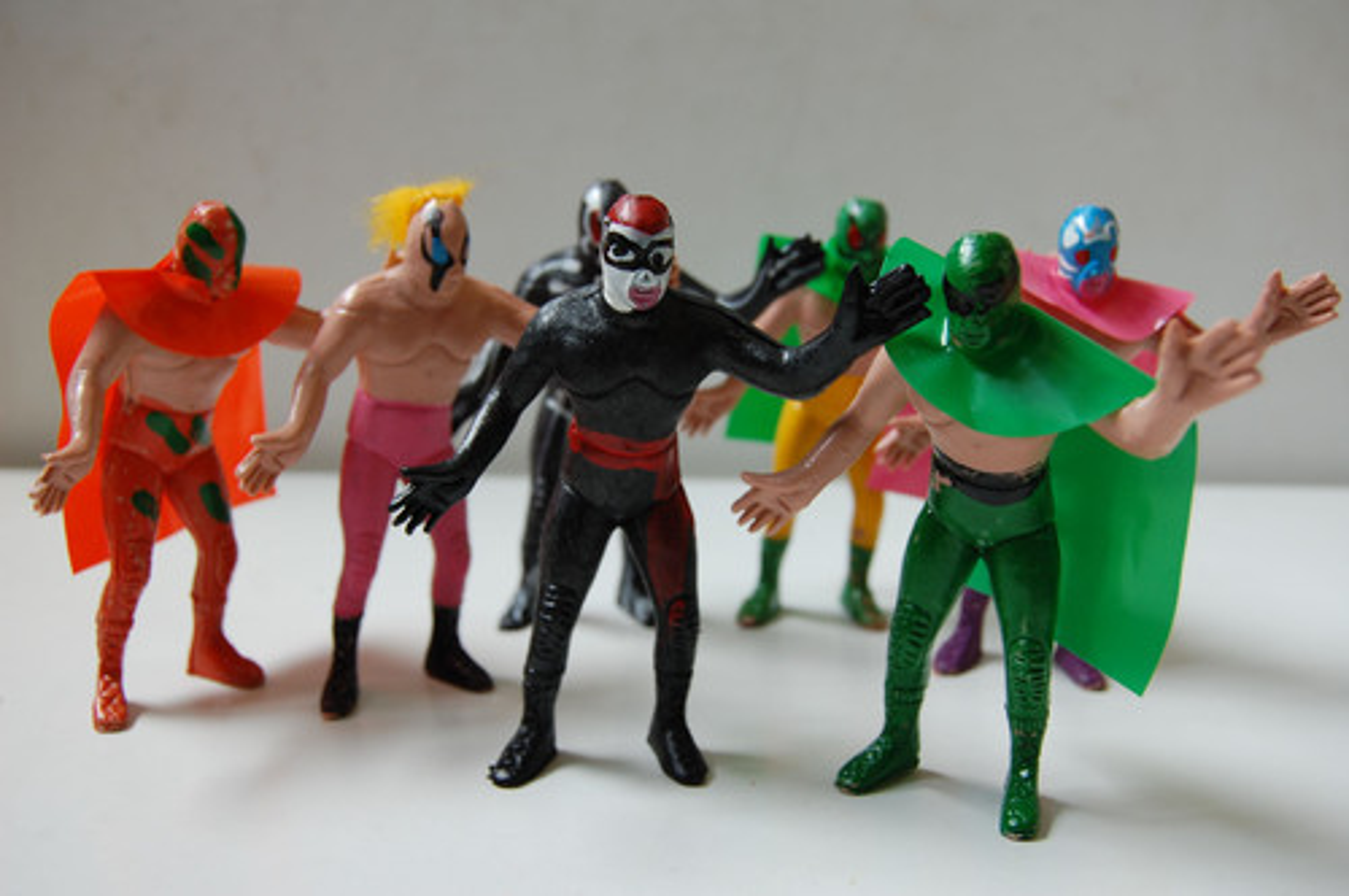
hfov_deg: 49.6
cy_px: 448
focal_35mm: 39
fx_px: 1460
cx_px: 674
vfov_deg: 34.1
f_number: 5.6
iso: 200
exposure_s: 1/125
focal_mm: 26
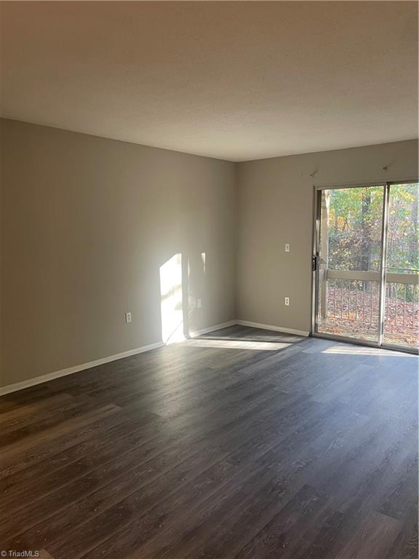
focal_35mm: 25
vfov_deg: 69.4
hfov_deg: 54.9
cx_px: 210
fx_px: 403
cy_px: 280
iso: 160
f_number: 1.6
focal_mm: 5.1
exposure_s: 1/60
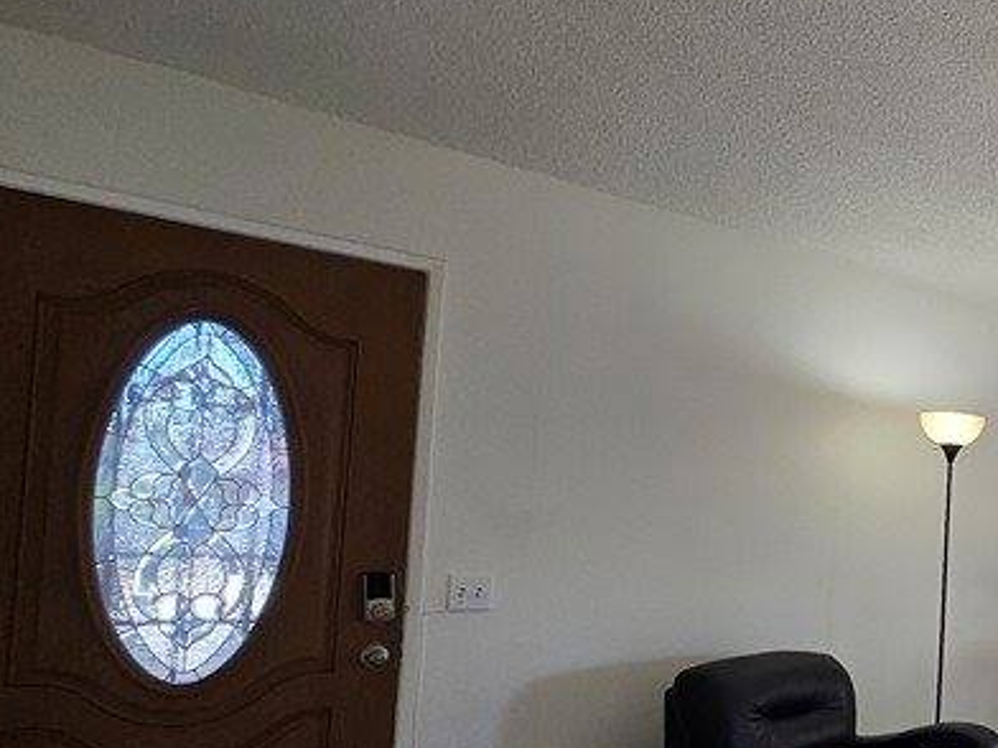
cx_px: 1242
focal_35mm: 34
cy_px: 537
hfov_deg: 37.7
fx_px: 980
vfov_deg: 40.9
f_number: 2.2
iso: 100
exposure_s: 1/60
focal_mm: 1.7
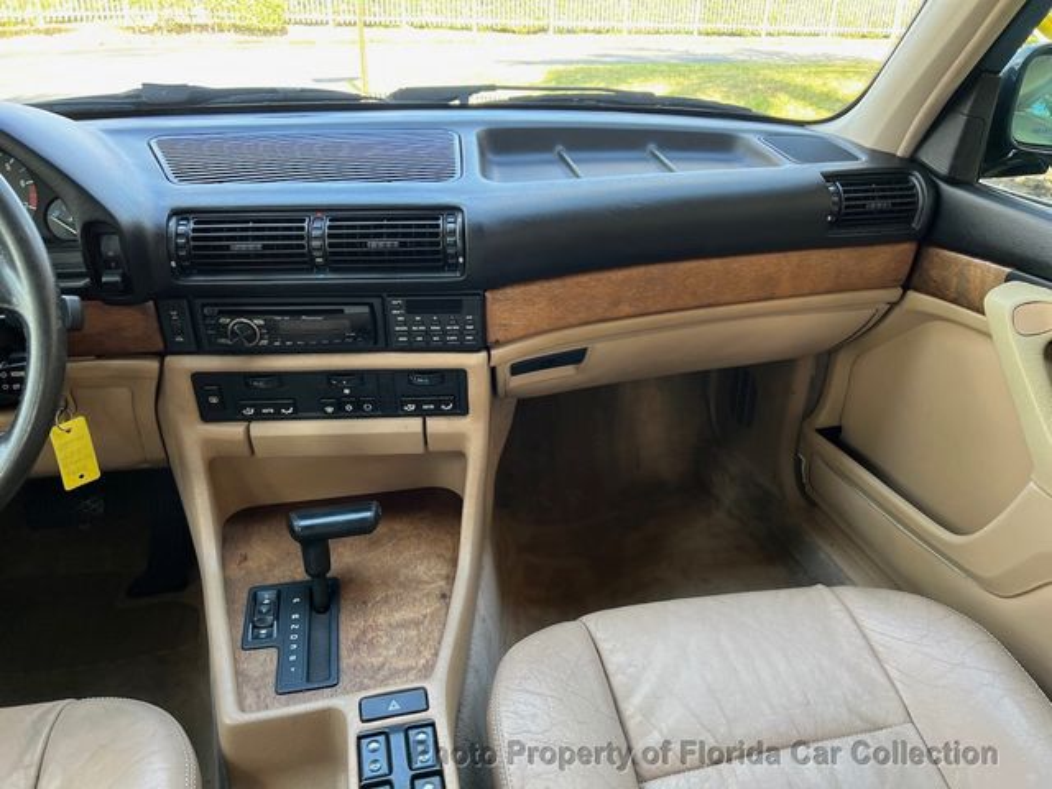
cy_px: 394
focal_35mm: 26
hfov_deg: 67.3
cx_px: 526
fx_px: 790
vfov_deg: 53.1
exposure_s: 1/121
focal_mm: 5.7
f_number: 1.5
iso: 100
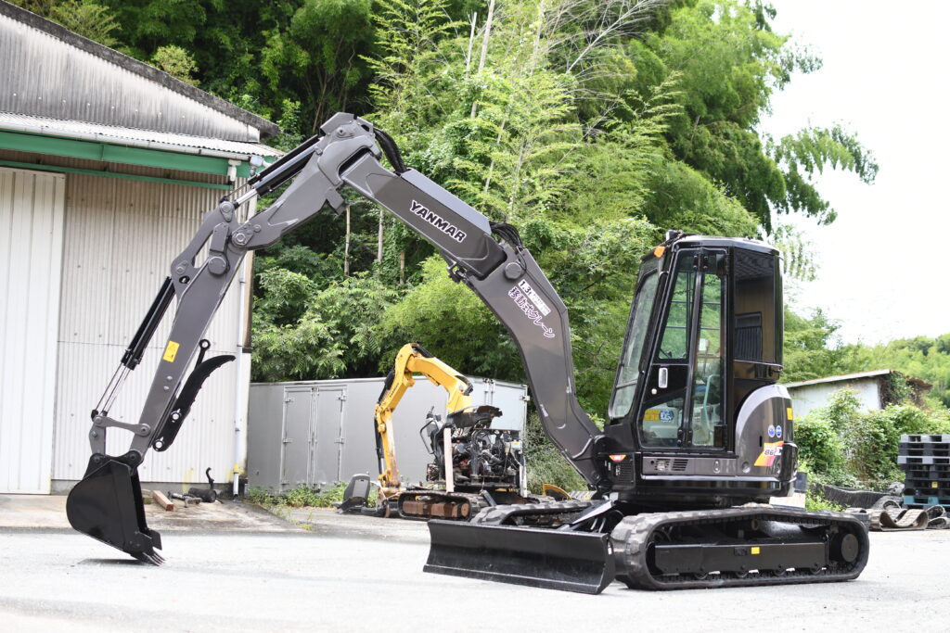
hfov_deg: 37.8
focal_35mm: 52
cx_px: 475
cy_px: 316
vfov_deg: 25.8
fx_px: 1386
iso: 250
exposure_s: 1/1000
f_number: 2.8
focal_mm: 35
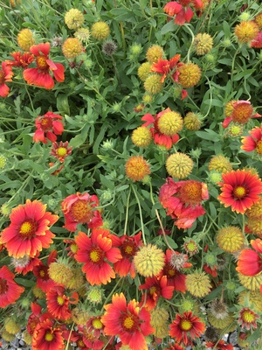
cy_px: 175
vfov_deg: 61.7
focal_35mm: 29
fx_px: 293
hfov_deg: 48.2
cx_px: 131
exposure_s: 1/179
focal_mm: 4.15
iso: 25
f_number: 2.2
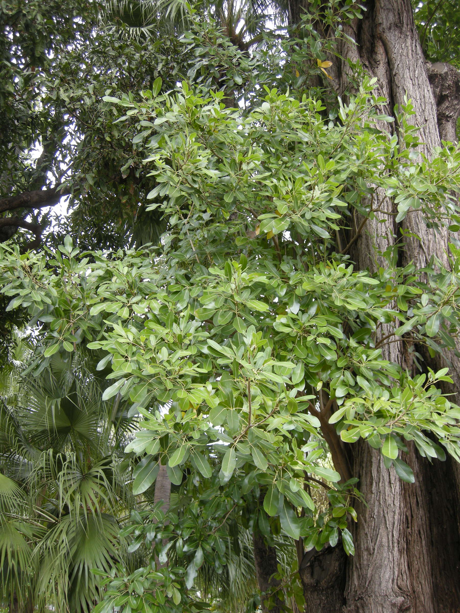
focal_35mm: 35
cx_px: 230
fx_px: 620
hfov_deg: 40.7
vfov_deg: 52.6
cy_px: 306
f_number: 3.4
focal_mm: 7.5
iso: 64
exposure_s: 1/67
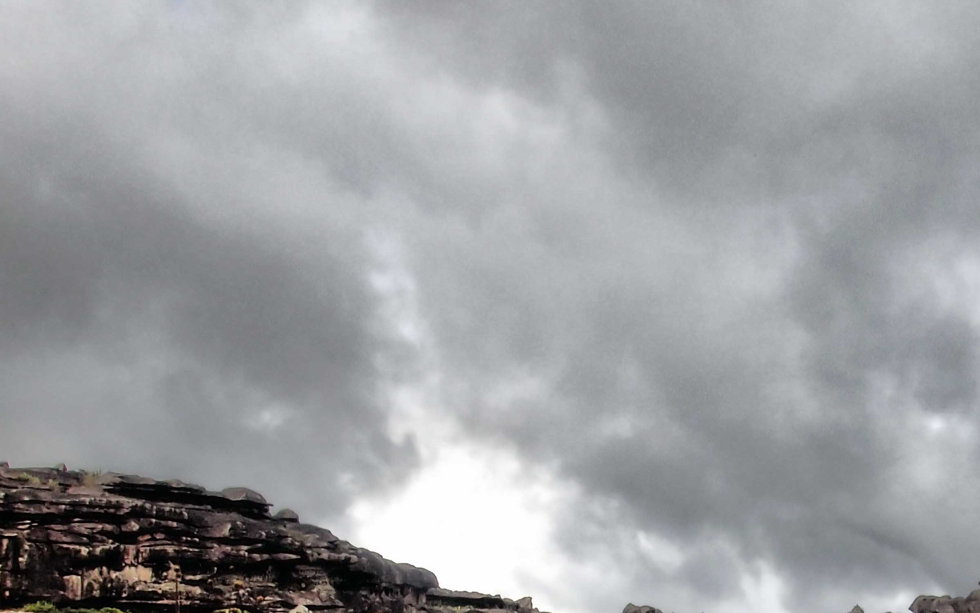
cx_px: 733
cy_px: 674
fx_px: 1362
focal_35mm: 51
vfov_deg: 23.7
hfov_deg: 38.6
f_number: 2.8
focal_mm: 4.5
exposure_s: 1/500
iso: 100
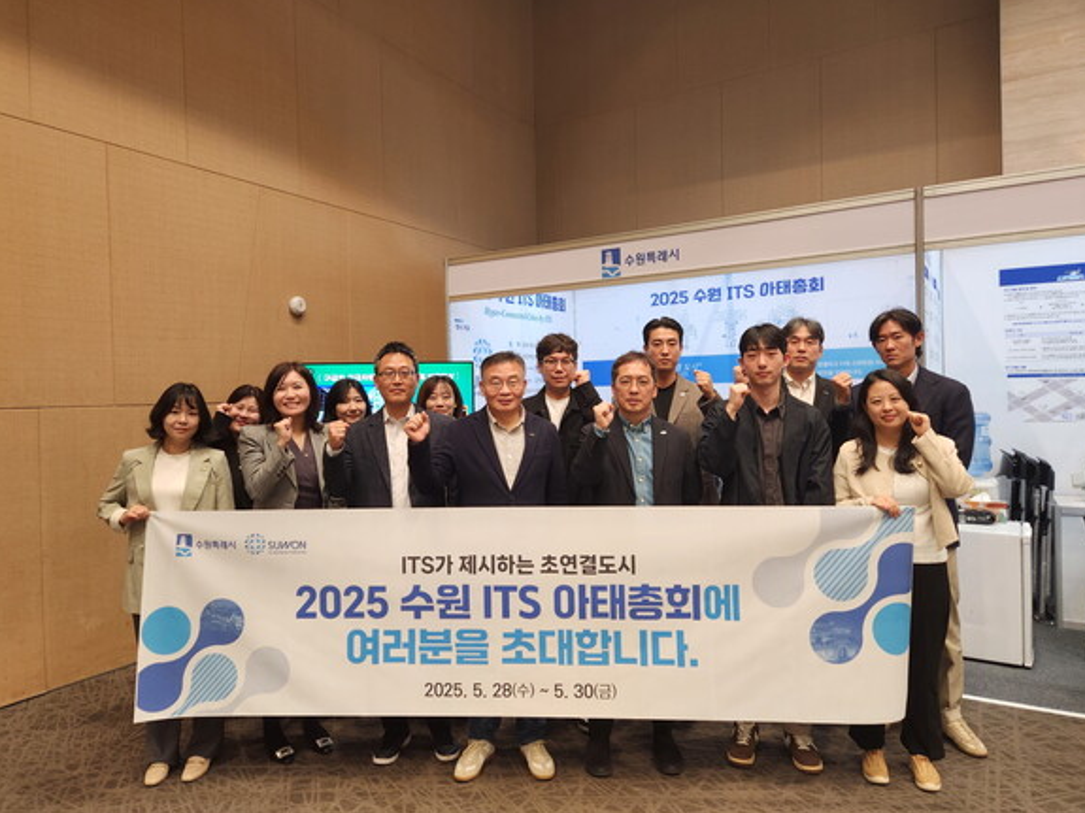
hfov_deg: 71.6
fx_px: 752
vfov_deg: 56.8
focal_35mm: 24
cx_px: 528
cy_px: 398
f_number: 1.8
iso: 200
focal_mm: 5.4
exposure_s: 1/120
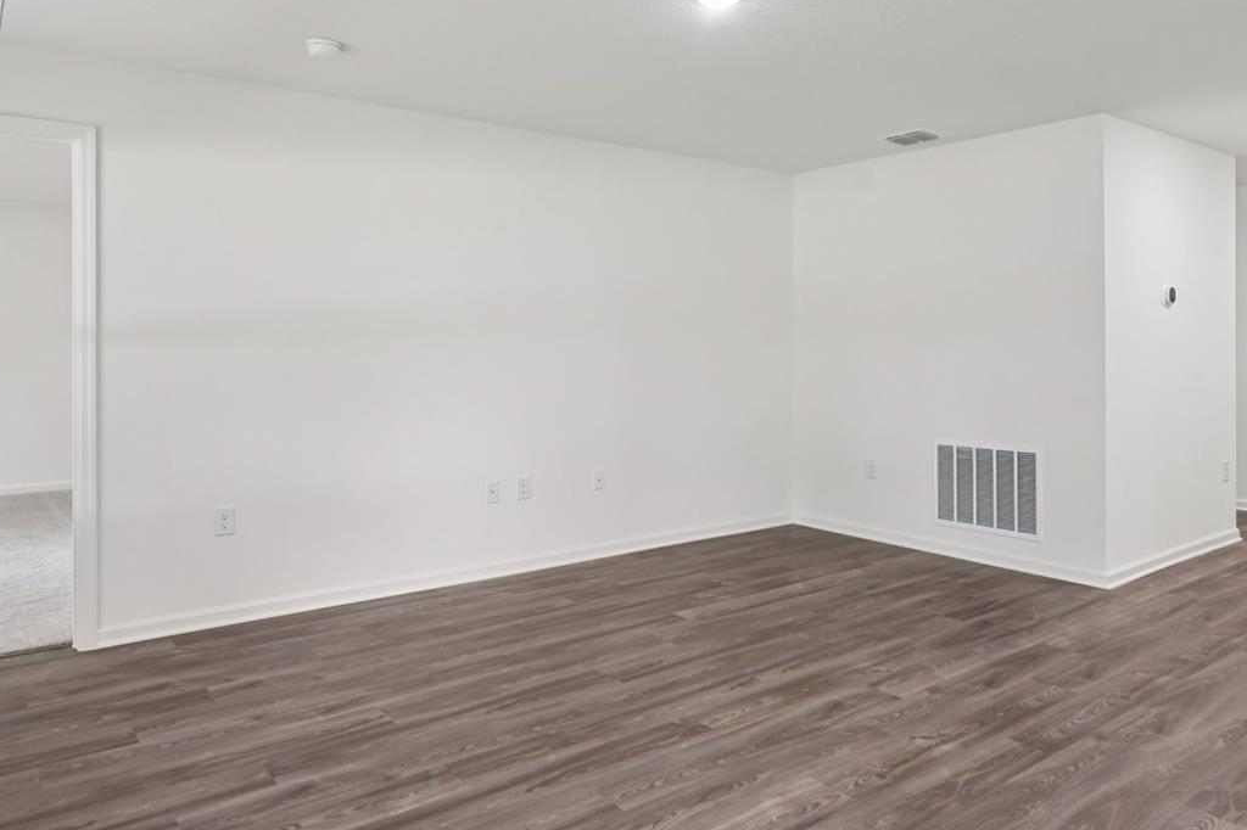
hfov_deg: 71.5
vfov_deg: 50.9
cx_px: 624
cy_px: 330
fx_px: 866
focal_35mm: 25
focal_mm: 16
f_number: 8
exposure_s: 1/8
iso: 400
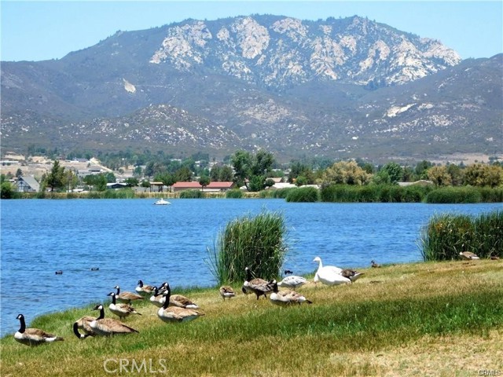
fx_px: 1671
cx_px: 252
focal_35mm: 115
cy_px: 188
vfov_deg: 12.9
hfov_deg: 17.1
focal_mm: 20.3
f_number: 4.8
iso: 125
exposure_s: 1/640
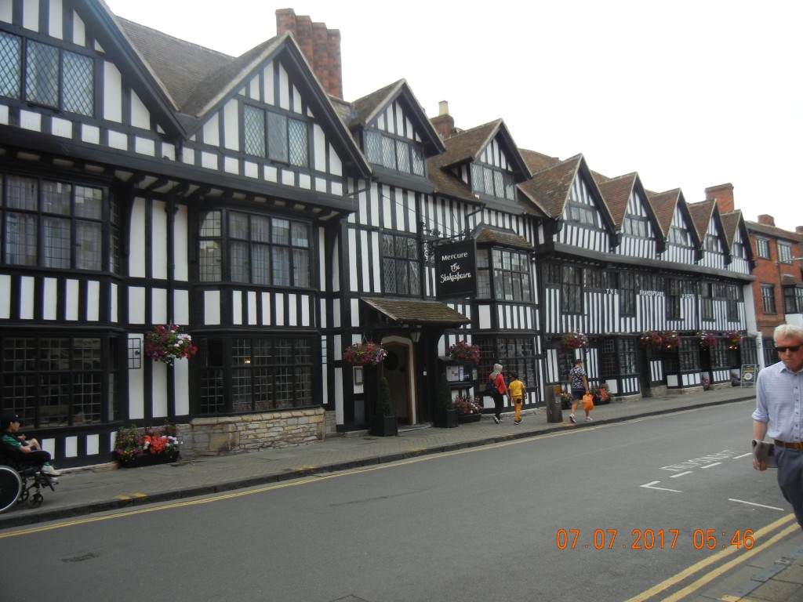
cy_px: 301
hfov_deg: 60.0
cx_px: 402
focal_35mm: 30
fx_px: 696
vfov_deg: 46.8
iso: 160
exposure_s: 1/568
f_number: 3.5
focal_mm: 5.4
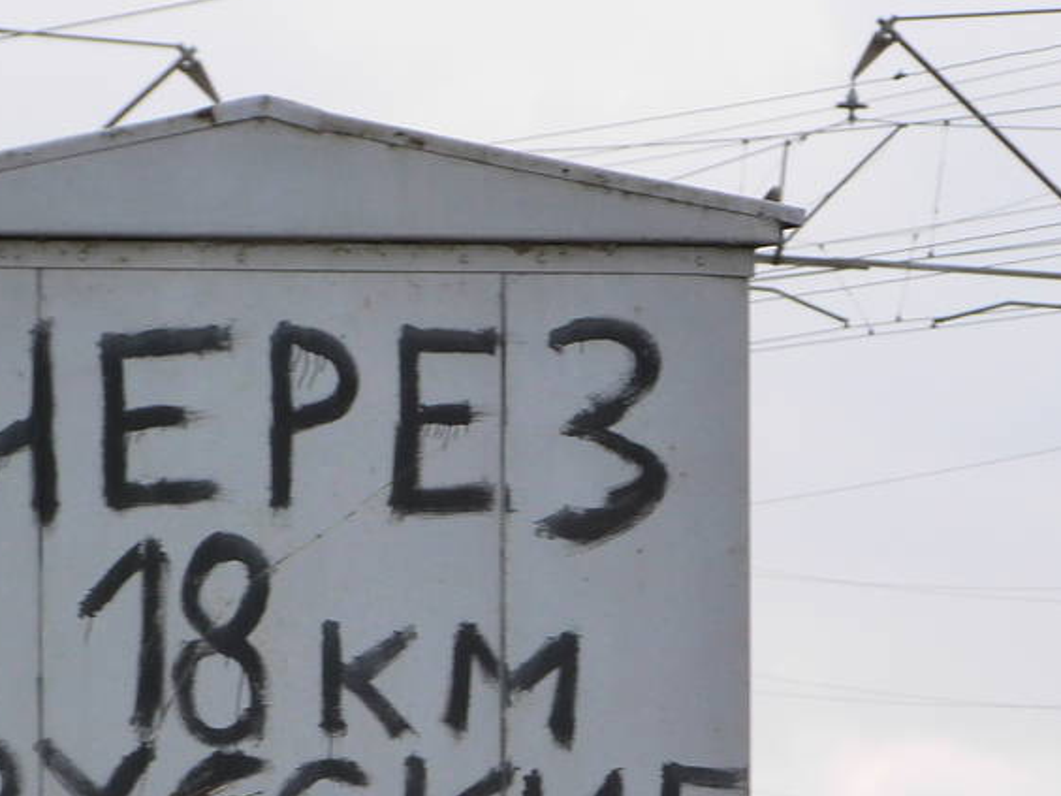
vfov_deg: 2.1
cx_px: 713
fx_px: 21210
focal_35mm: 692
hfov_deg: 2.9
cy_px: 782
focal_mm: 53.5
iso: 160
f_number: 4
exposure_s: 1/160
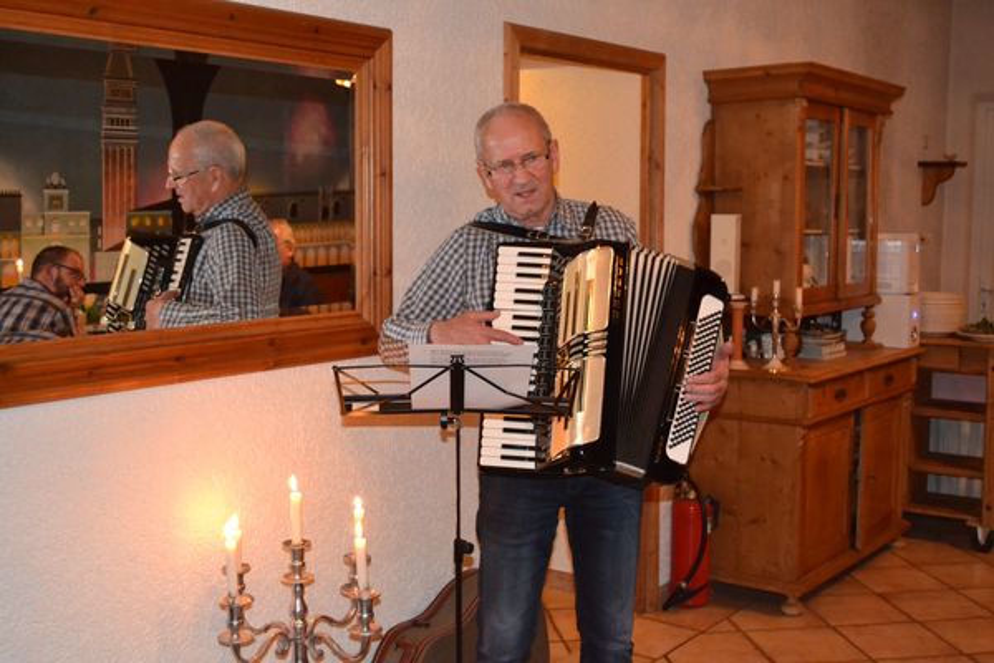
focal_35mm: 42
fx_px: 1160
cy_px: 332
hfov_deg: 46.4
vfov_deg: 31.9
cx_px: 497
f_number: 4
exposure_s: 1/60
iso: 3200
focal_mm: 28
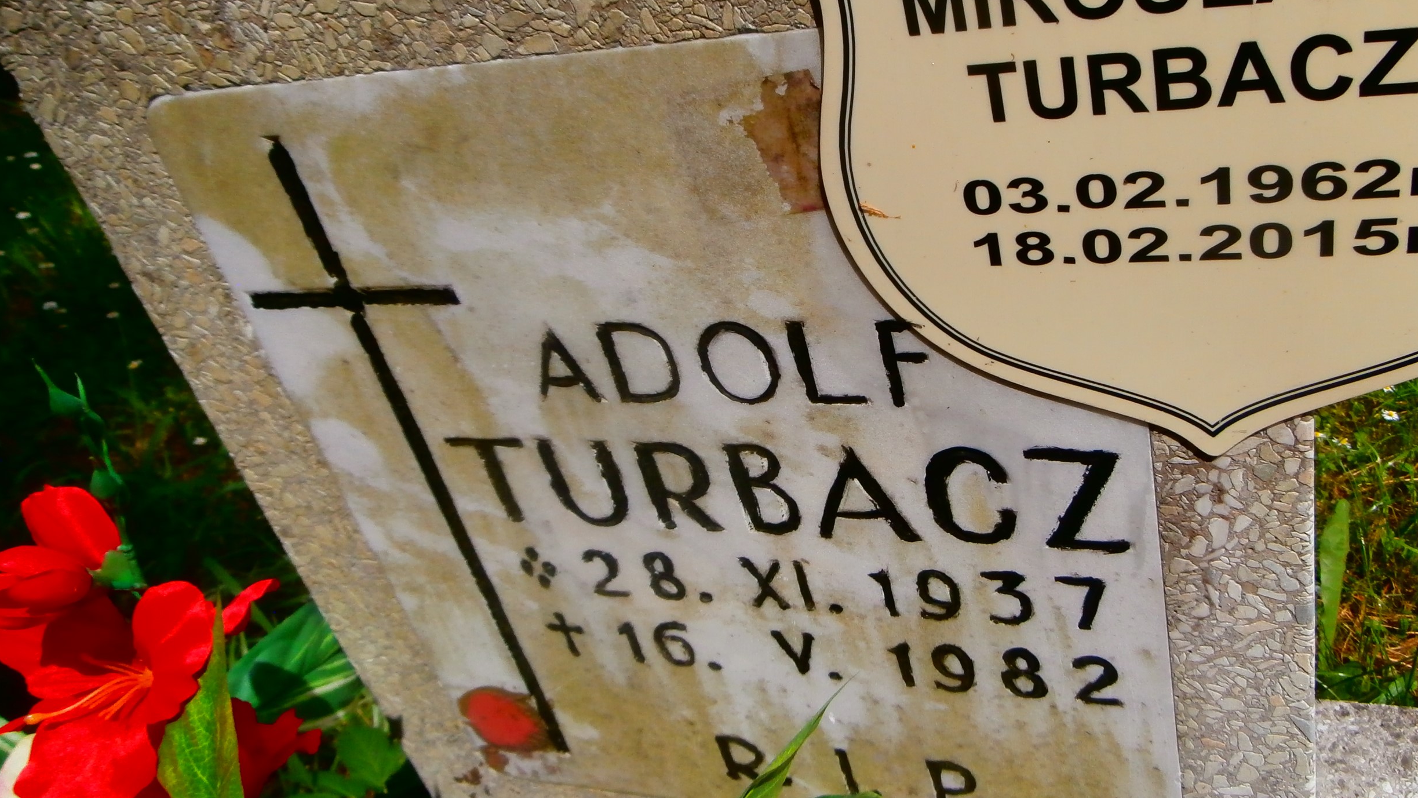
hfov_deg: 60.5
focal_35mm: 32
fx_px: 1203
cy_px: 306
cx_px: 856
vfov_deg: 36.5
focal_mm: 4.2
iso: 100
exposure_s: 1/2000
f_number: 3
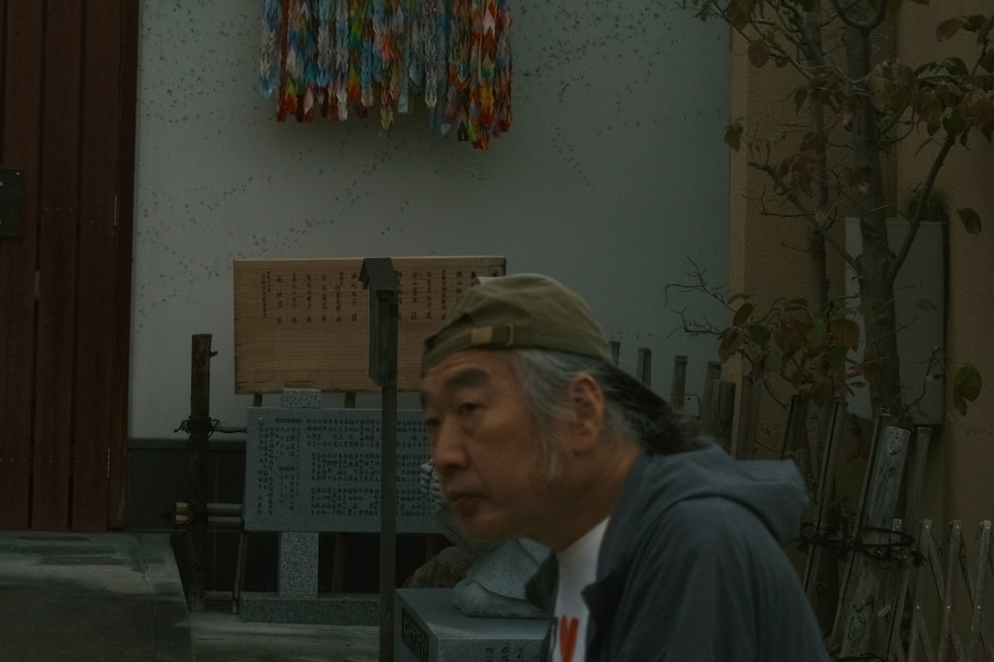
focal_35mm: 80
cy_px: 524
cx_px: 240
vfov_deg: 16.9
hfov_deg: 25.1
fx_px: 2209
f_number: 5.6
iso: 320
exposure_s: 1/2400
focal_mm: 27
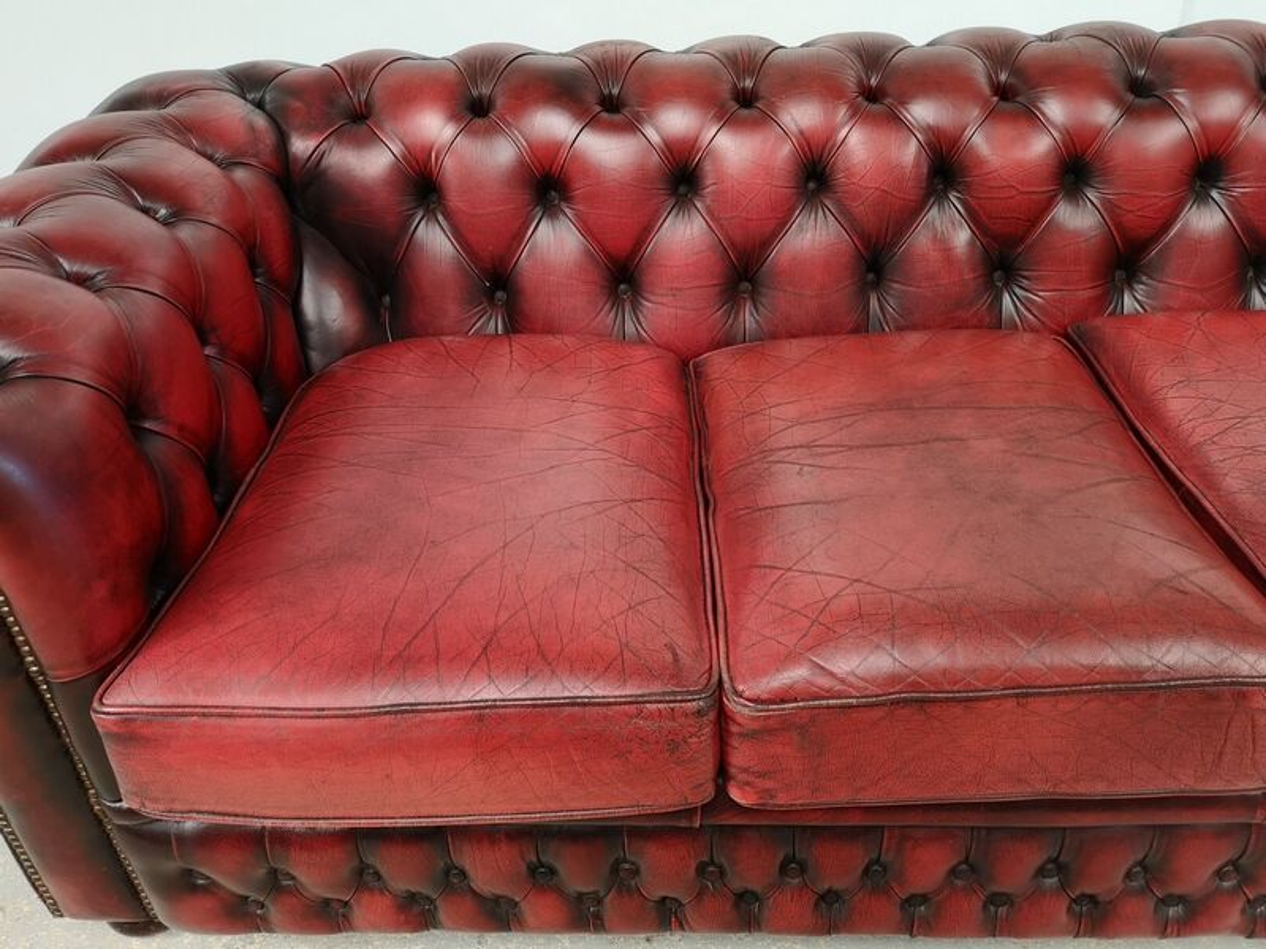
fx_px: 987
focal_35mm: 27
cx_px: 633
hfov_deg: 65.3
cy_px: 474
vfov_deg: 51.4
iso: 160
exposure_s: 1/50
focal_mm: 5.58
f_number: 1.8
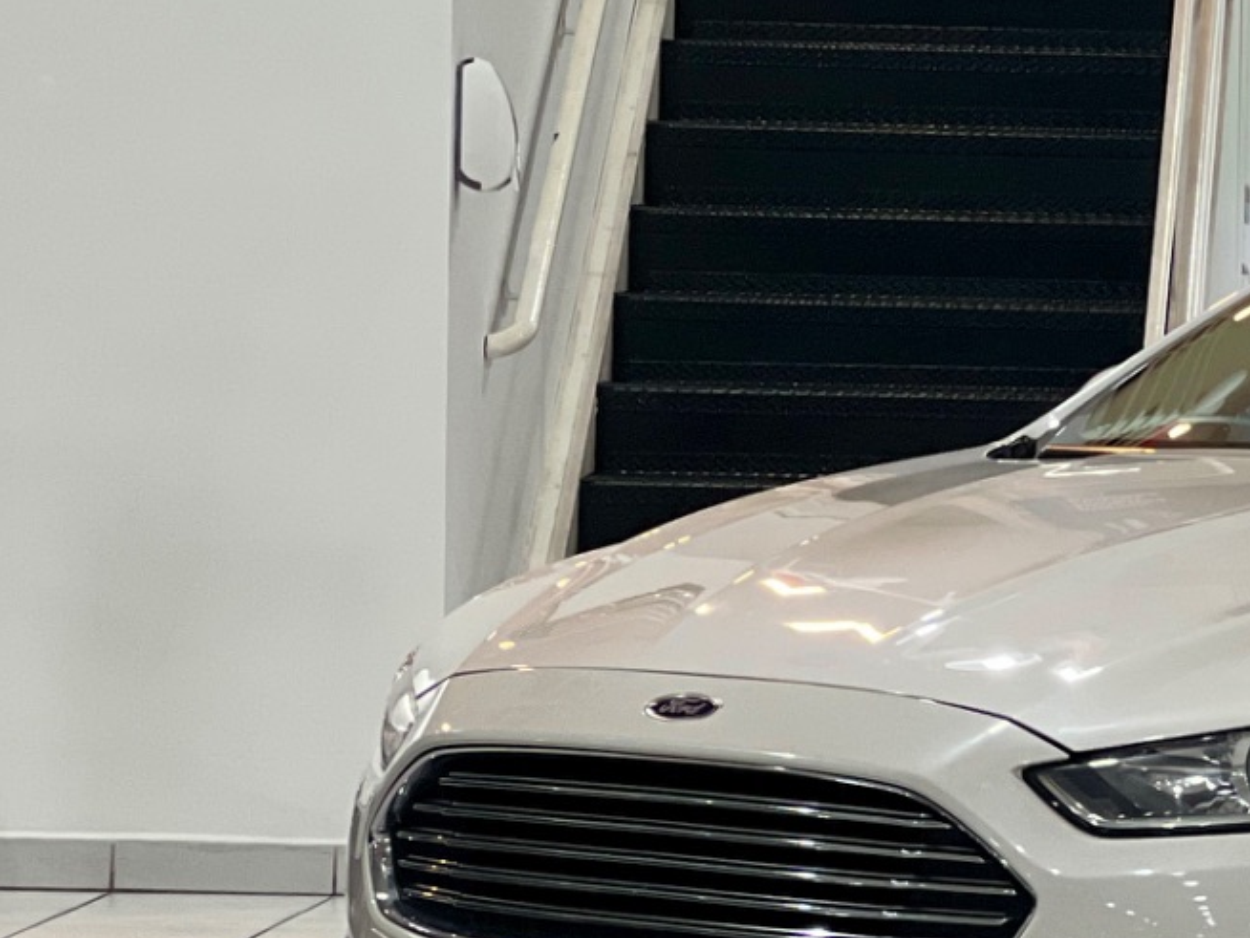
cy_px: 592
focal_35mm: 226
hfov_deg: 8.6
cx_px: 1783
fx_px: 8164
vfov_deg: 6.6
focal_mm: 9
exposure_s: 1/40
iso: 160
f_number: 2.8
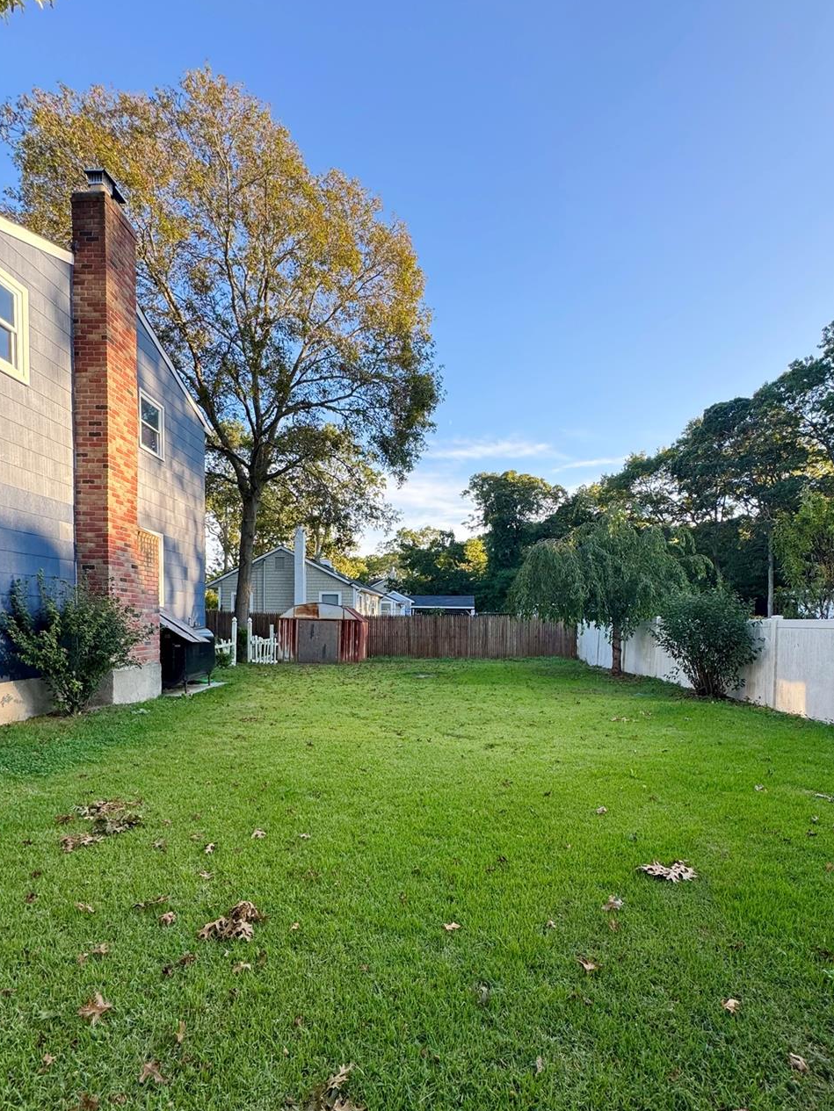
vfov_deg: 90.4
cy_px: 637
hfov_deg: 74.7
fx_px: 546
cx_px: 411
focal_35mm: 17
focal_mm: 2.22
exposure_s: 1/247
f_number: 2.2
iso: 40
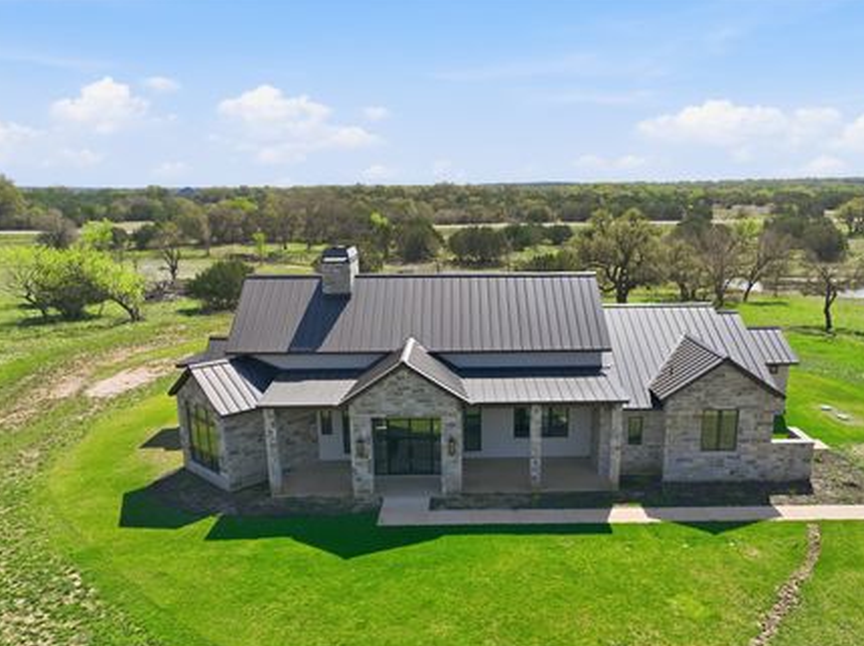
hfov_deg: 63.3
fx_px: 698
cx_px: 487
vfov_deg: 49.5
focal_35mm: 28
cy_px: 369
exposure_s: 1/3200
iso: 200
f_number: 2.8
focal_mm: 12.3
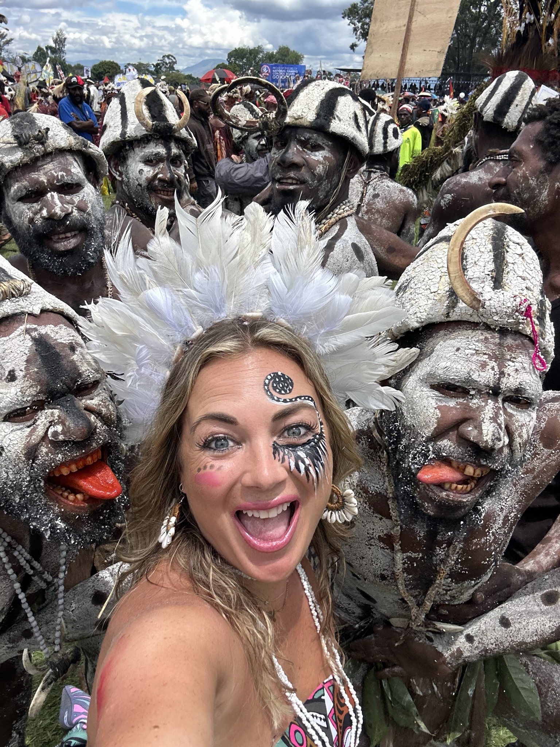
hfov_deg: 46.8
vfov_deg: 60.0
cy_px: 374
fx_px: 647
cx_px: 280
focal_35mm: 30
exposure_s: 1/1000
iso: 25
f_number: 1.9
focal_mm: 2.69
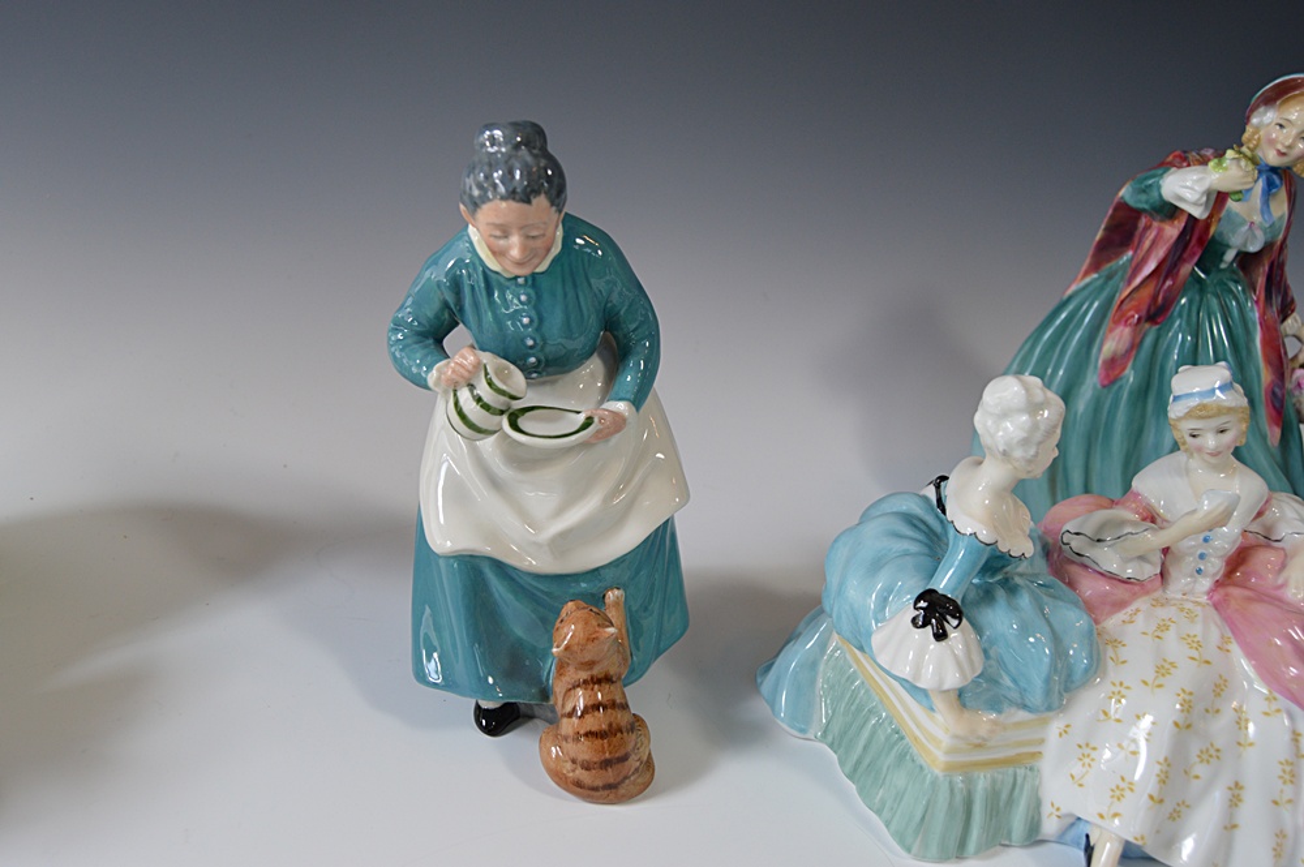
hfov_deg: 64.6
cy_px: 434
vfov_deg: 45.6
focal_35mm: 28
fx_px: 1031
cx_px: 652
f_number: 5.6
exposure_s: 1/100
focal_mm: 19
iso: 400
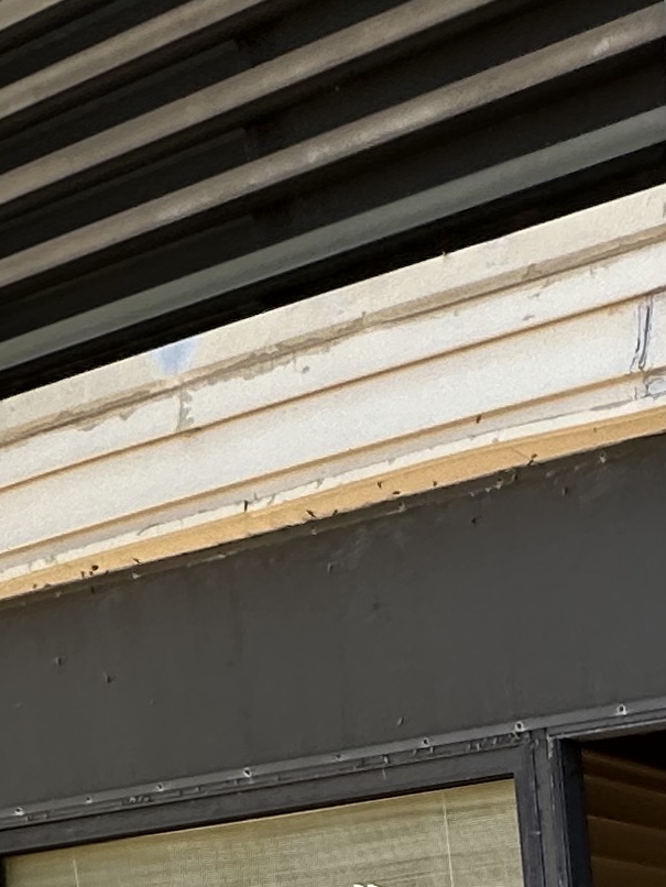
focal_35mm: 70
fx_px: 1795
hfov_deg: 16.5
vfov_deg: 21.2
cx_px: 1289
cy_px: 1485
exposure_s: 1/235
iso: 40
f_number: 2.2
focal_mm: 2.22
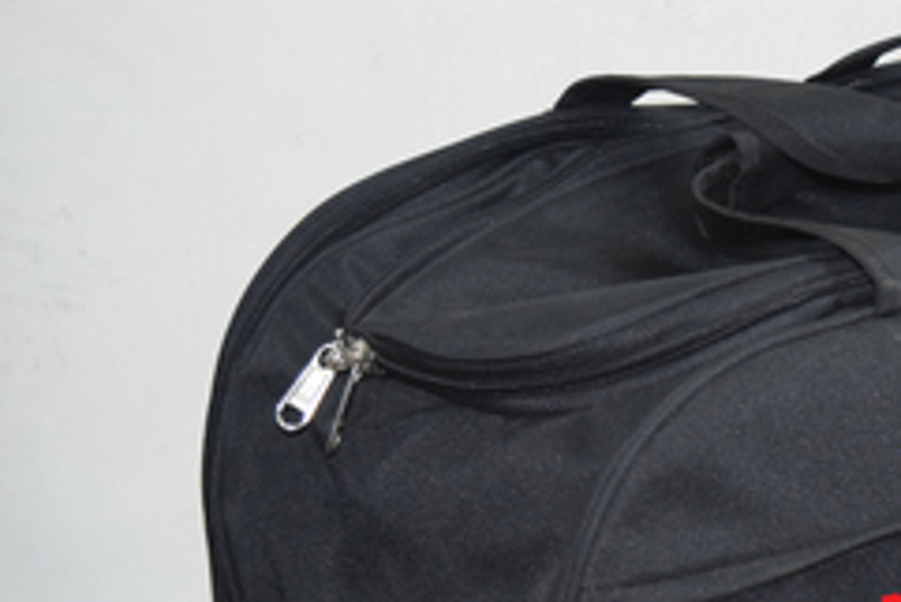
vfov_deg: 11.6
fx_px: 2955
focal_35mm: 118
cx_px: 826
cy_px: 529
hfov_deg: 17.1
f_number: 4.8
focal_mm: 38
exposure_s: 1/60
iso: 3200
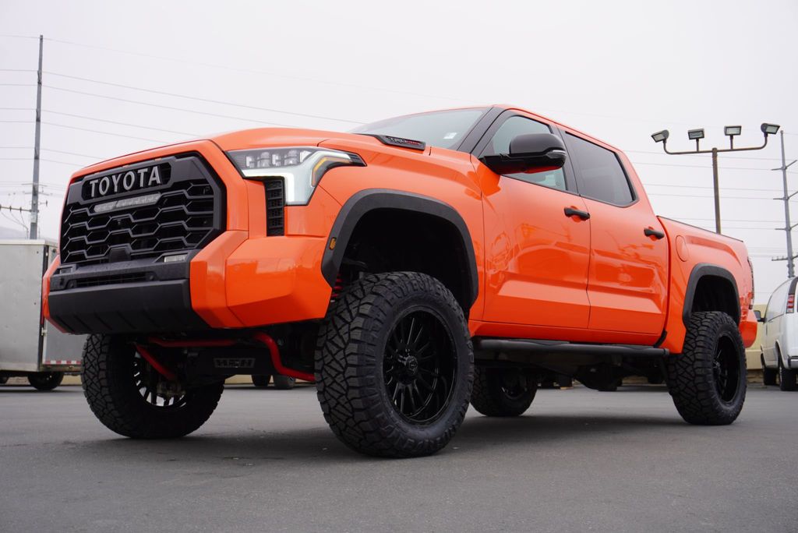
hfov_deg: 46.4
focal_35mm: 42
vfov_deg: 31.9
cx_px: 399
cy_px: 266
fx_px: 931
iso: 100
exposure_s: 1/80
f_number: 6.3
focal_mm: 28
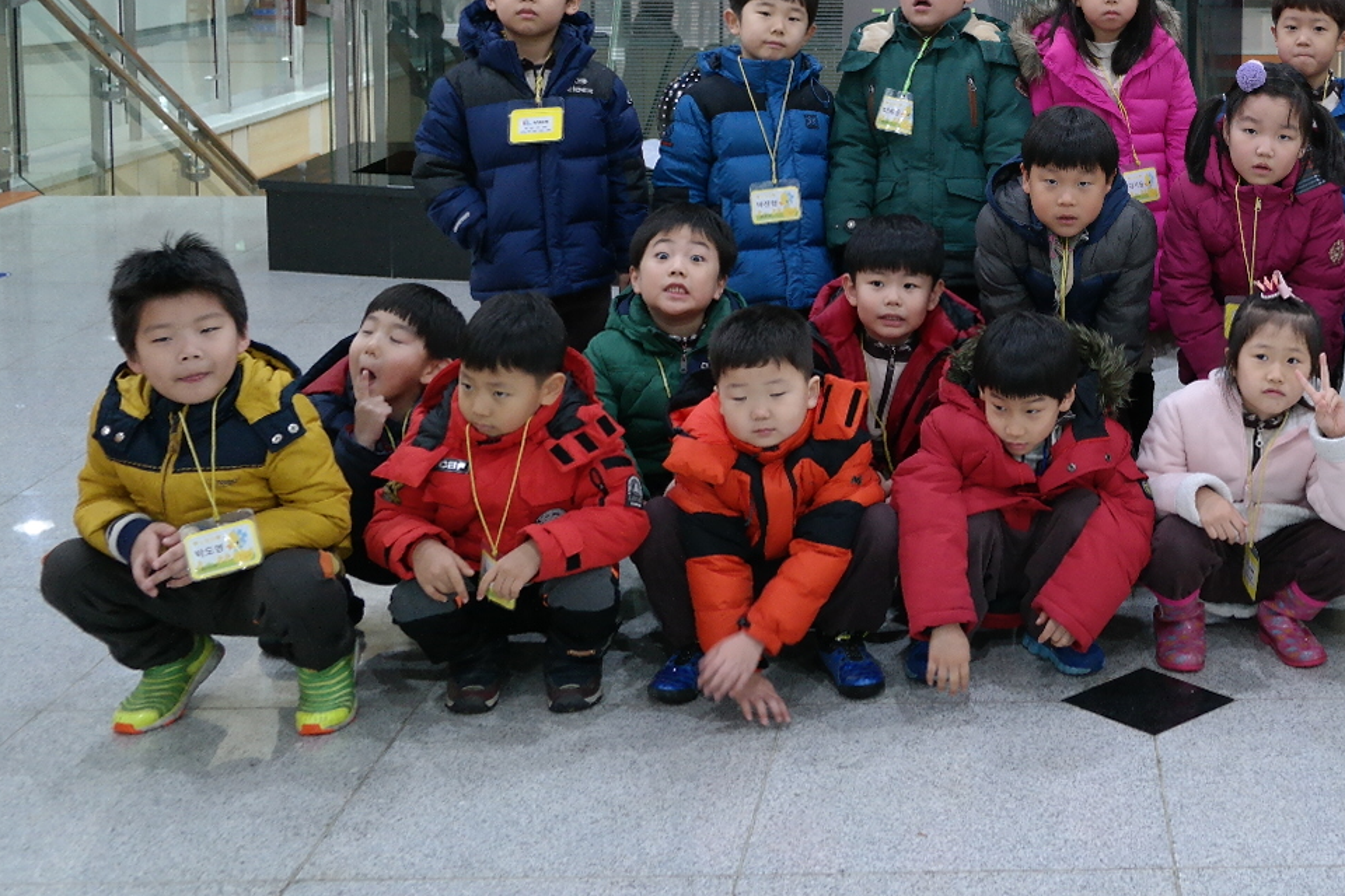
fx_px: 2017
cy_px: 106
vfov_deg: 24.4
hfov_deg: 35.3
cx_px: 1139
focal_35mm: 54
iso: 800
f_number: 3.5
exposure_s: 1/40
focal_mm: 20
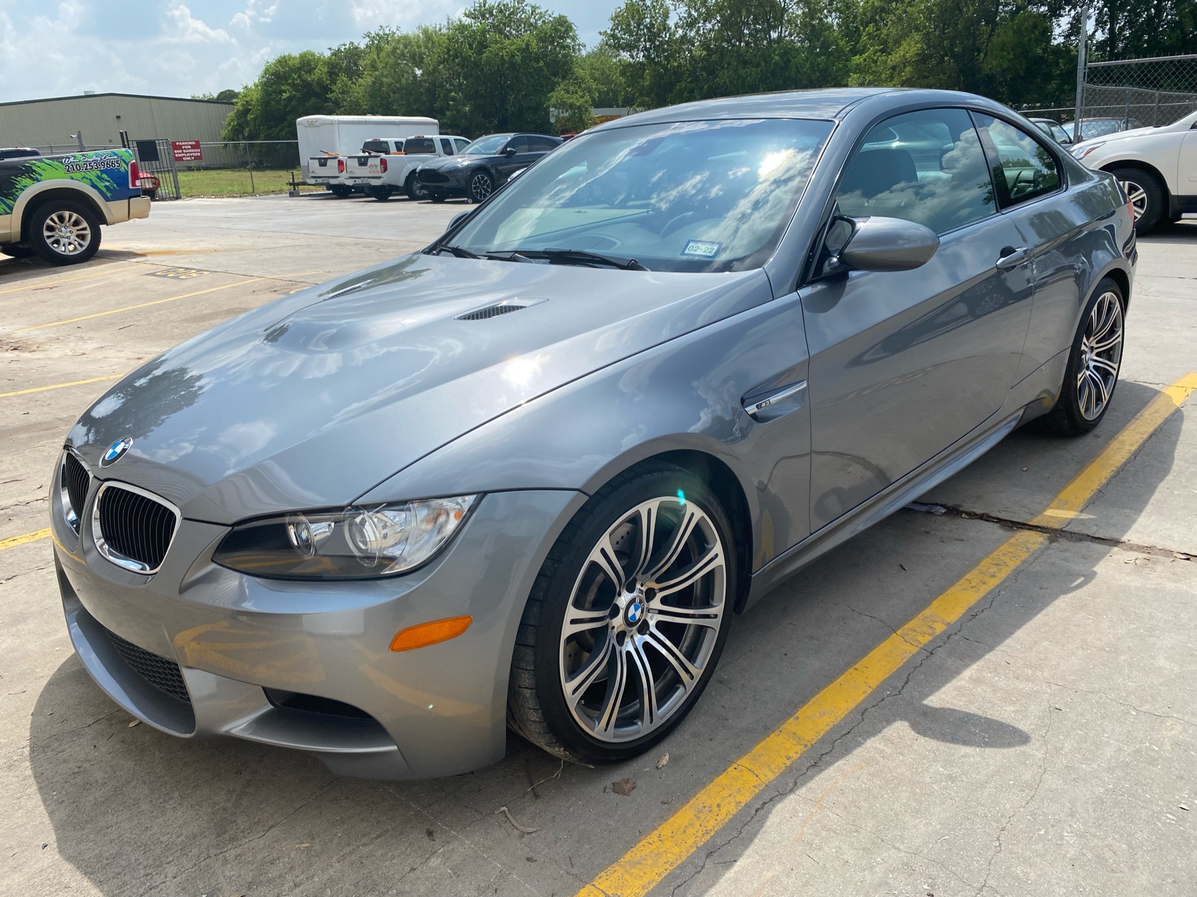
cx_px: 598
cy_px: 448
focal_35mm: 26
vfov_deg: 53.0
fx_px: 899
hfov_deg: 67.3
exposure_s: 1/3300
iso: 32
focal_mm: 4.25
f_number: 1.8
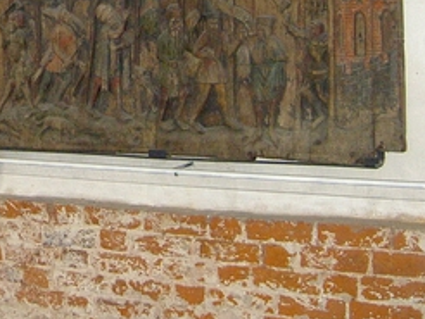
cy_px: -17
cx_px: 21
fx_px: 1168
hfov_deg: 20.1
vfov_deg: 15.2
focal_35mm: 95
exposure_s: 1/125
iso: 200
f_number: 2.8
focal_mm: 8
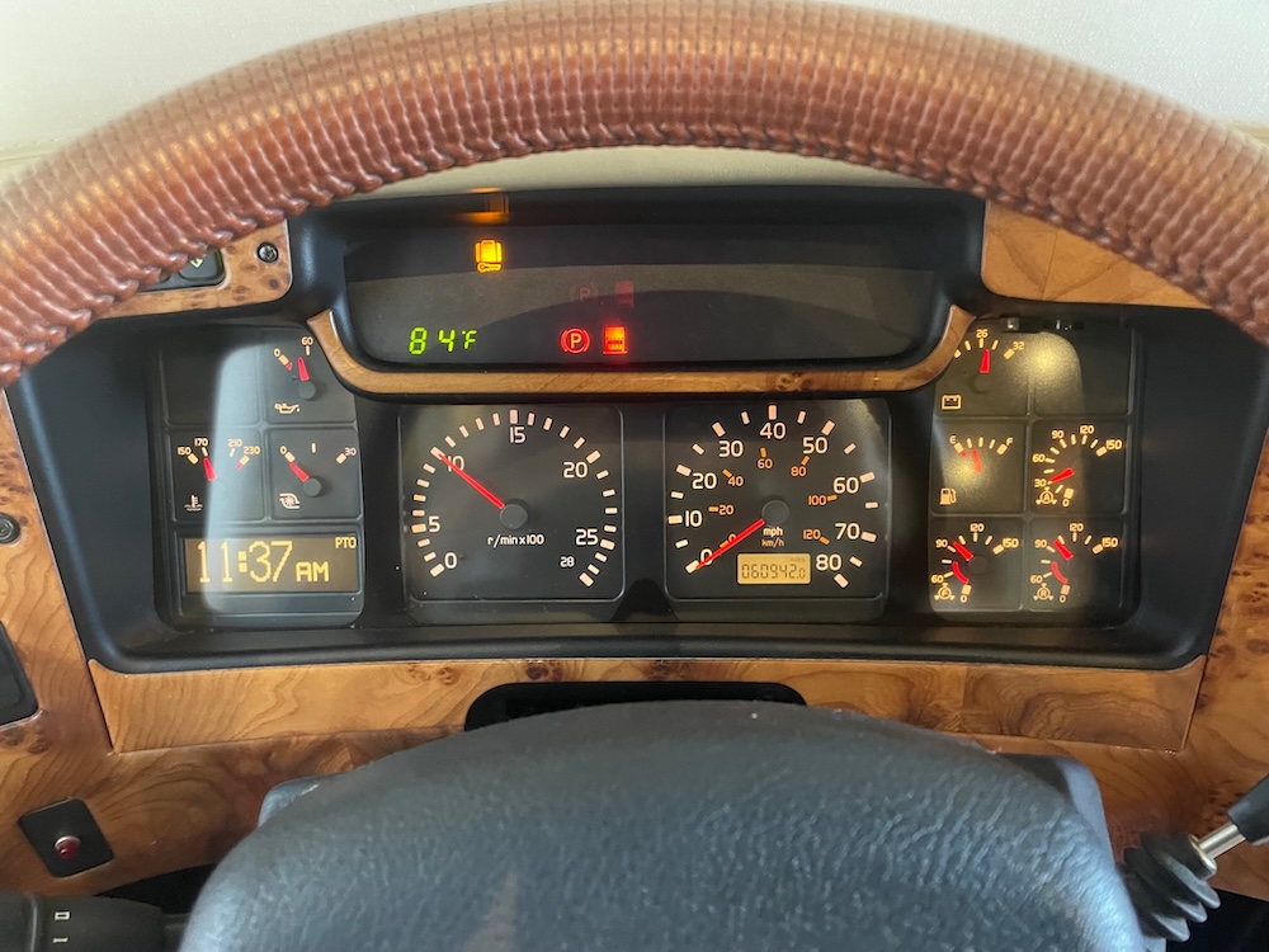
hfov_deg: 67.3
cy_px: 476
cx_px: 634
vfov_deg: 53.1
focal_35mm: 26
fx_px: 953
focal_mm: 4.2
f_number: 1.6
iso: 640
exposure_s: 1/30
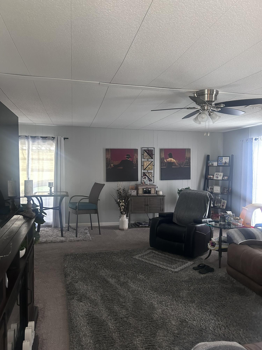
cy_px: 175
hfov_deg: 53.1
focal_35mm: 26
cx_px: 131
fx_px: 262
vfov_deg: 67.3
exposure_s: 1/40
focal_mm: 5.7
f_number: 1.5
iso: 500
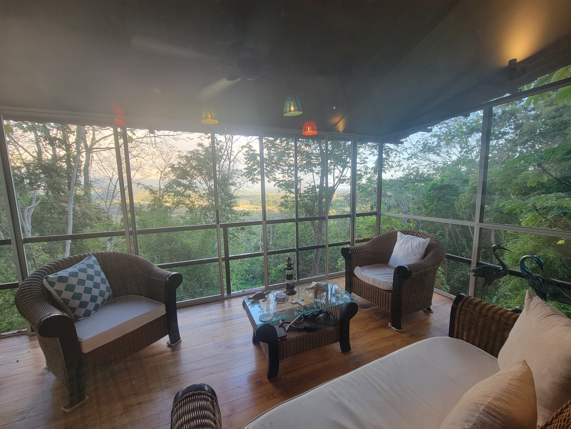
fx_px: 214
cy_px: 214
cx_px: 286
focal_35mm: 13
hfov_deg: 106.2
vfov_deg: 89.9
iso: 100
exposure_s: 1/60
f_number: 2.2
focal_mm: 2.2
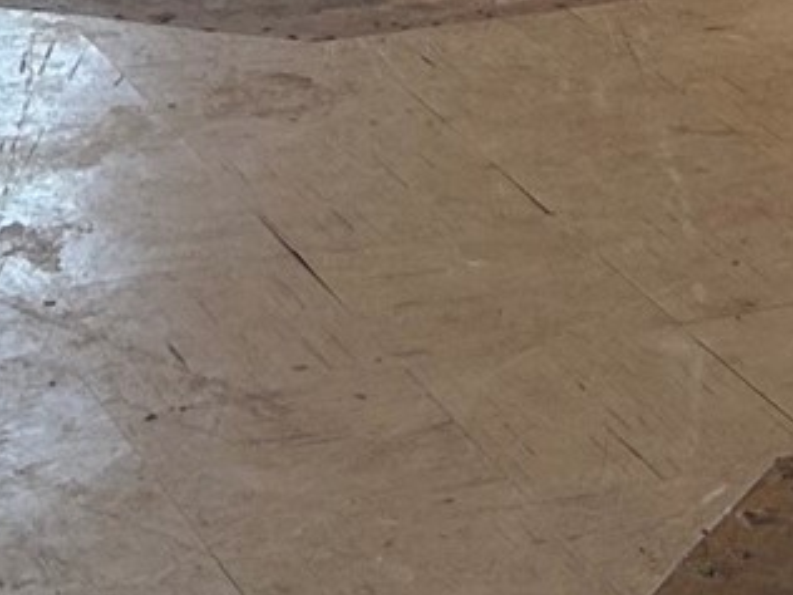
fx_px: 3620
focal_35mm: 158
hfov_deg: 12.5
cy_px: -1049
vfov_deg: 8.3
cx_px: 321
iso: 80
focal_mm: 5.7
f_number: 1.5
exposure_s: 1/121
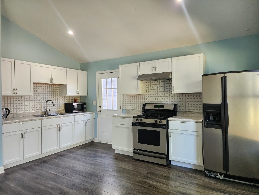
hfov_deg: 73.9
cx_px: 130
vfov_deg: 58.9
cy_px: 98
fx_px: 172
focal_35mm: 23
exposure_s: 1/120
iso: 250
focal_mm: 6.4
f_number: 1.8
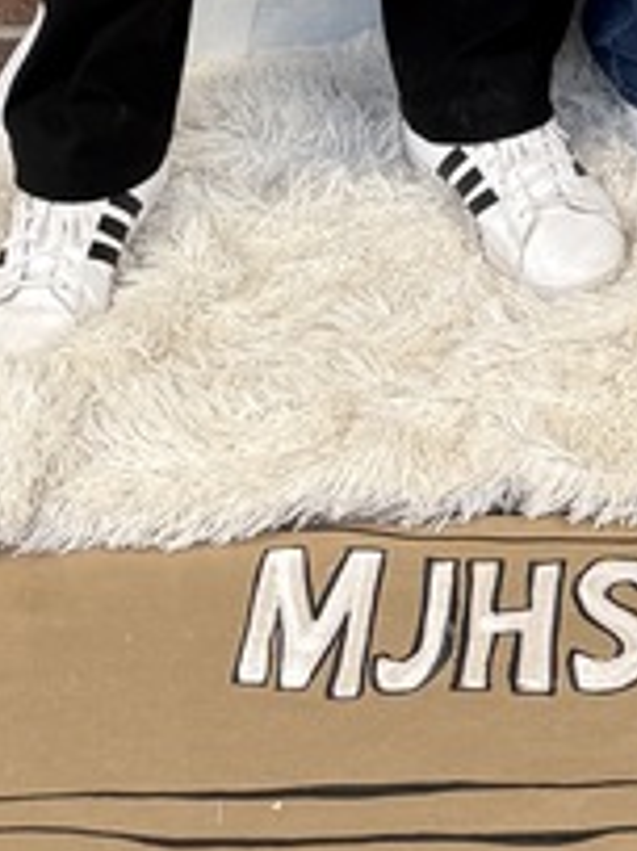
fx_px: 2972
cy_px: -817
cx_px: 964
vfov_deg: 13.9
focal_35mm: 121
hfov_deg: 11.7
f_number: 1.78
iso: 125
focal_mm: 6.76
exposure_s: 1/60
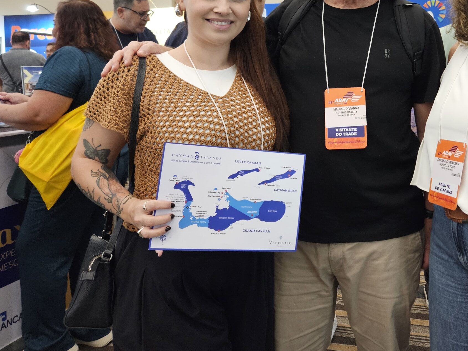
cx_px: 346
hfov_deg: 50.6
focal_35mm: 35
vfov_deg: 39.9
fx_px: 473
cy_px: 99
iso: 800
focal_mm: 5.4
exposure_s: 1/60
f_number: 1.8
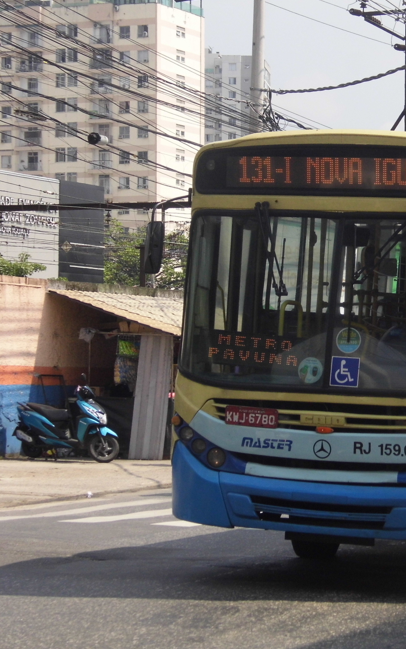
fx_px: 2035
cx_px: 427
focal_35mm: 115
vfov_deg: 18.1
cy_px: 324
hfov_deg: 11.3
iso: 100
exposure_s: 1/800
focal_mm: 14.6
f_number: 4.2
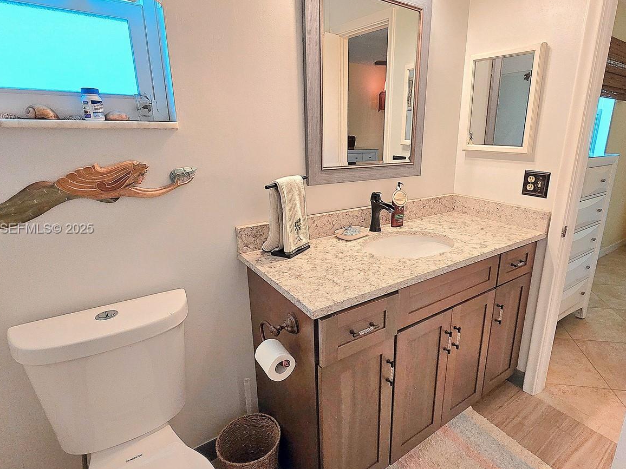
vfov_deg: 71.6
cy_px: 229
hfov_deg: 87.2
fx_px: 326
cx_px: 358
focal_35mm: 18
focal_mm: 2.2
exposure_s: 1/60.2
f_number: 2.2
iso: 160
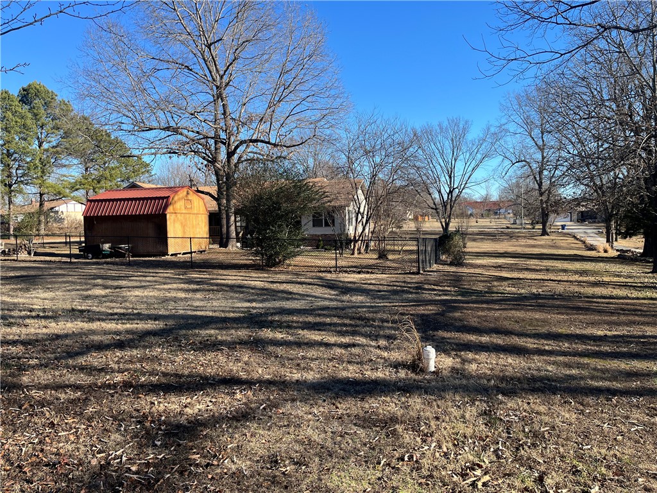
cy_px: 246
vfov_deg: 53.1
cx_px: 328
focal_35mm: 26
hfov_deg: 67.3
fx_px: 493
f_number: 1.6
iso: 50
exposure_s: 1/1517
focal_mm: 5.1
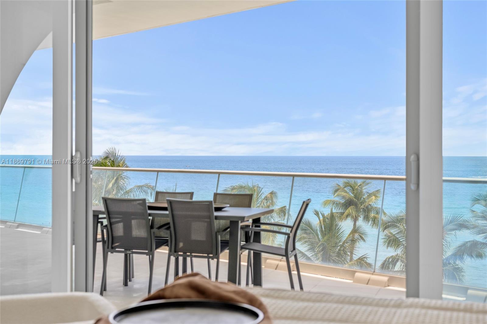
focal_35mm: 50
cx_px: 244
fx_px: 676
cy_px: 162
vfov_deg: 27.0
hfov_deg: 39.6
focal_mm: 50
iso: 64
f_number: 4.5
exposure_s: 1/250
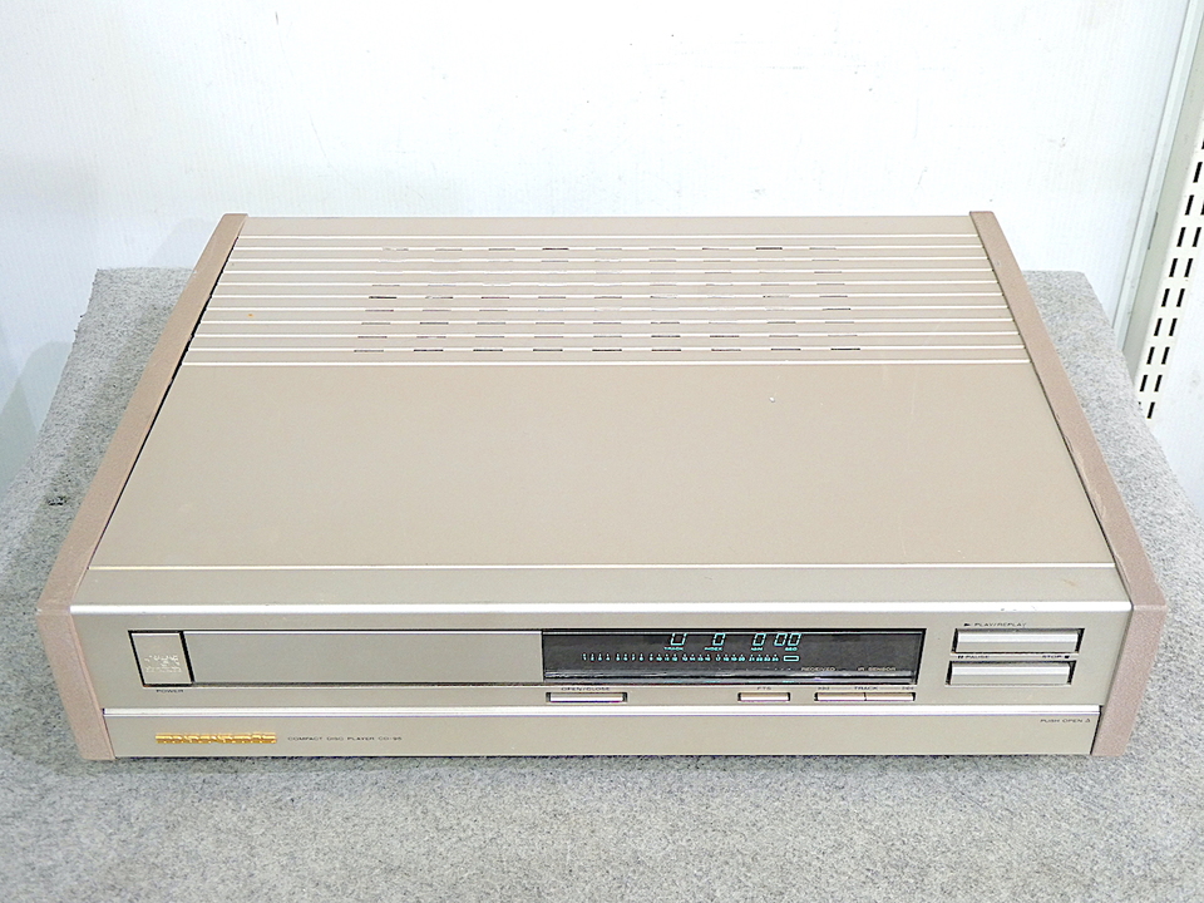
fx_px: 1391
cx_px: 602
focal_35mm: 40
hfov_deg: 46.8
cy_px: 452
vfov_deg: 36.0
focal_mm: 7.2
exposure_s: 1/13
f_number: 3.8
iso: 200
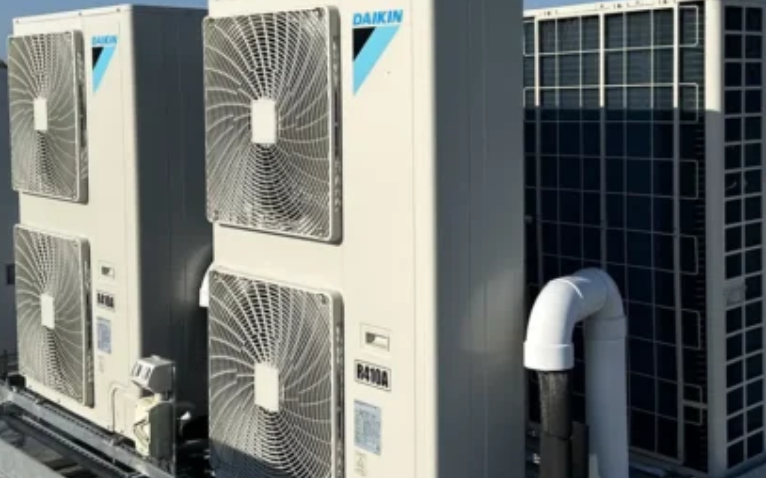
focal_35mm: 48
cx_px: 459
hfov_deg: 41.7
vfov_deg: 26.7
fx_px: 1002
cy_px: 152
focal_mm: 6.86
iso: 80
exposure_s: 1/7576
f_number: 1.78
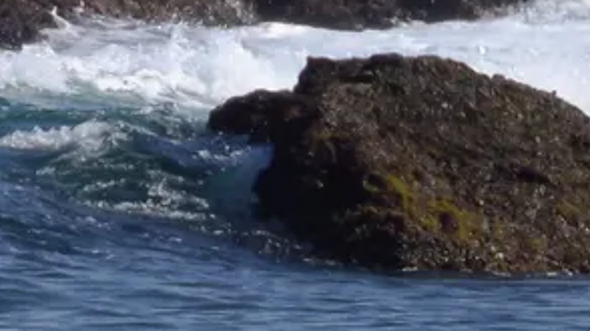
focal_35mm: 3280
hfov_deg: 0.7
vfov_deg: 0.4
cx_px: 1086
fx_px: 51286
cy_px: 16
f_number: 16
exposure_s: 1/400
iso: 800
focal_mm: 300
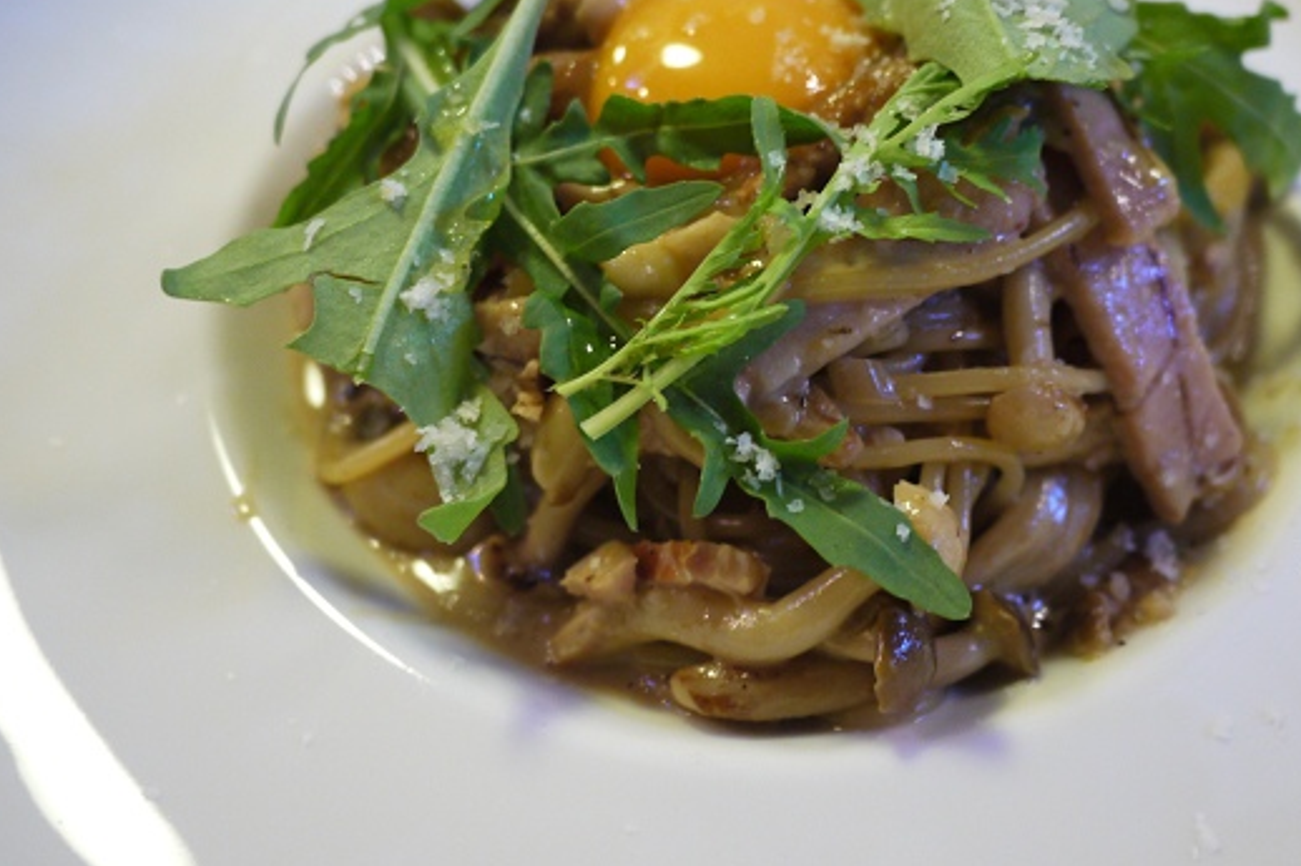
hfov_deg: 52.7
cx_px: 791
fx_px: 1301
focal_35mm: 36
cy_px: 314
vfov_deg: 36.6
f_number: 2.5
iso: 400
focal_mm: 14
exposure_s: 1/8
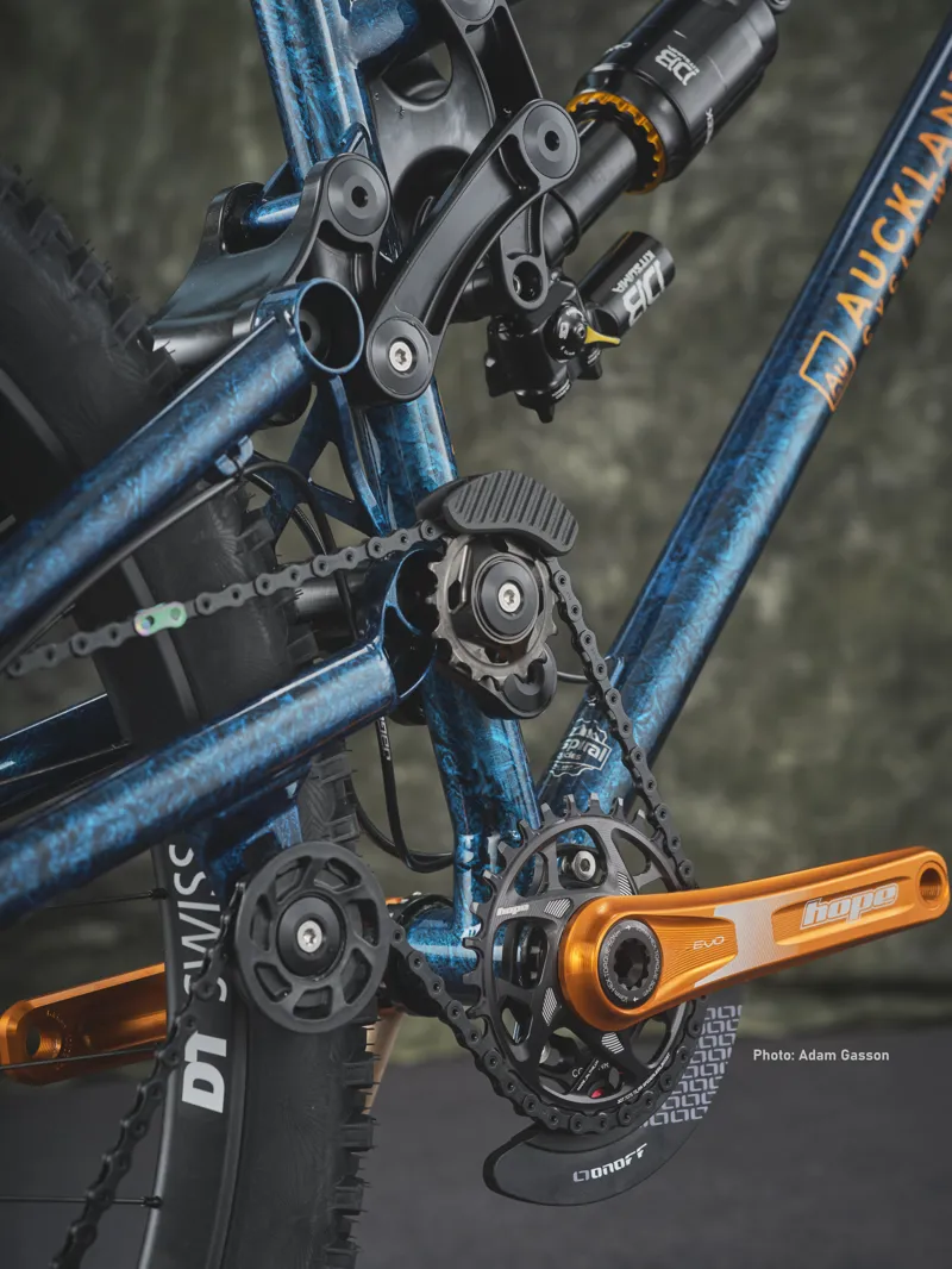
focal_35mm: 71
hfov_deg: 20.7
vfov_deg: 27.4
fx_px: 2602
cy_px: 634
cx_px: 476
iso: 200
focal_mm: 90
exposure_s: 1/125
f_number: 8
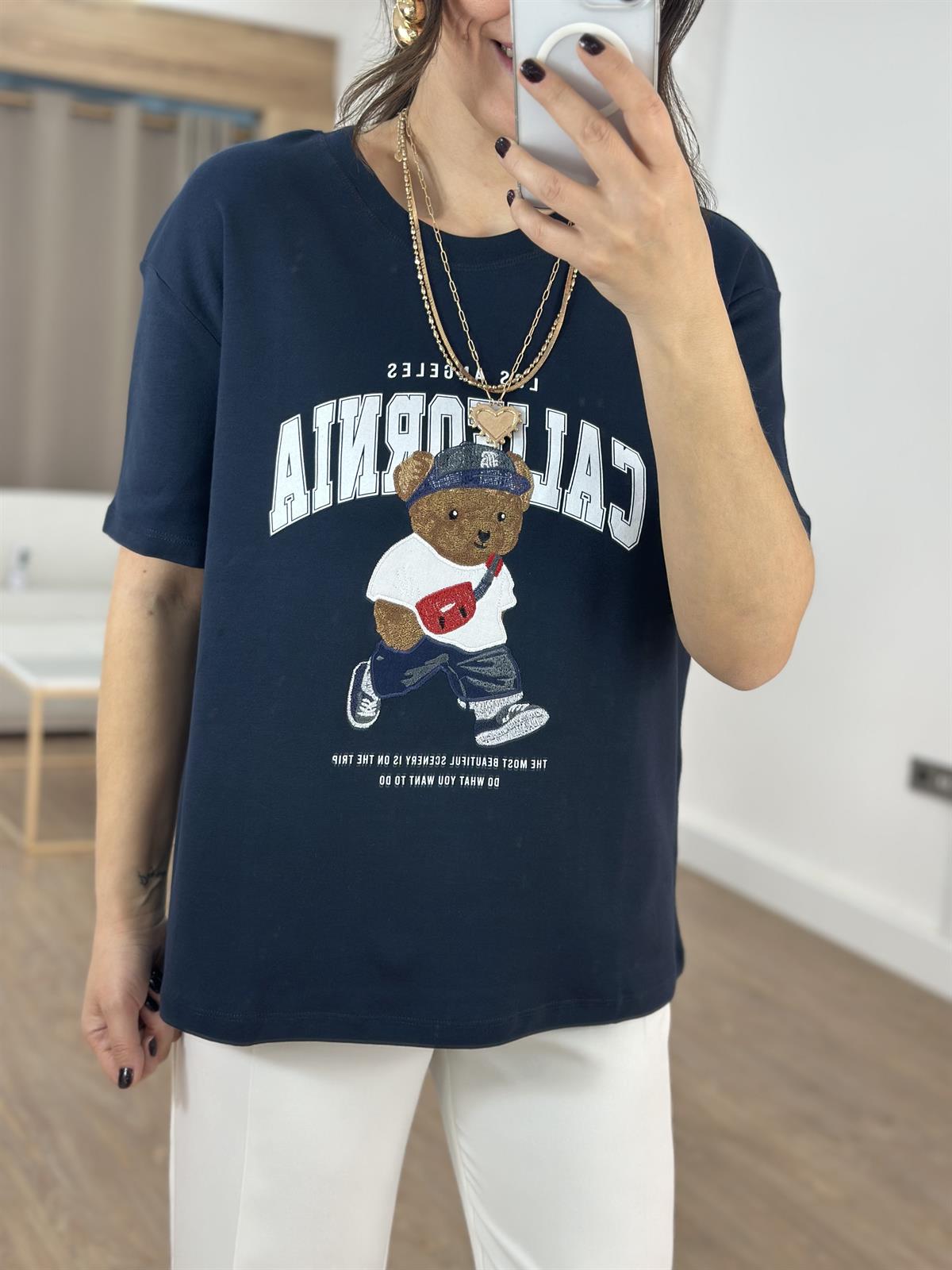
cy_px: 635
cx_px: 476
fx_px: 1760
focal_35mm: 48
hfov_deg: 30.3
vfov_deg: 39.7
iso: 80
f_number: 1.78
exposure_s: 1/100
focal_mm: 6.86
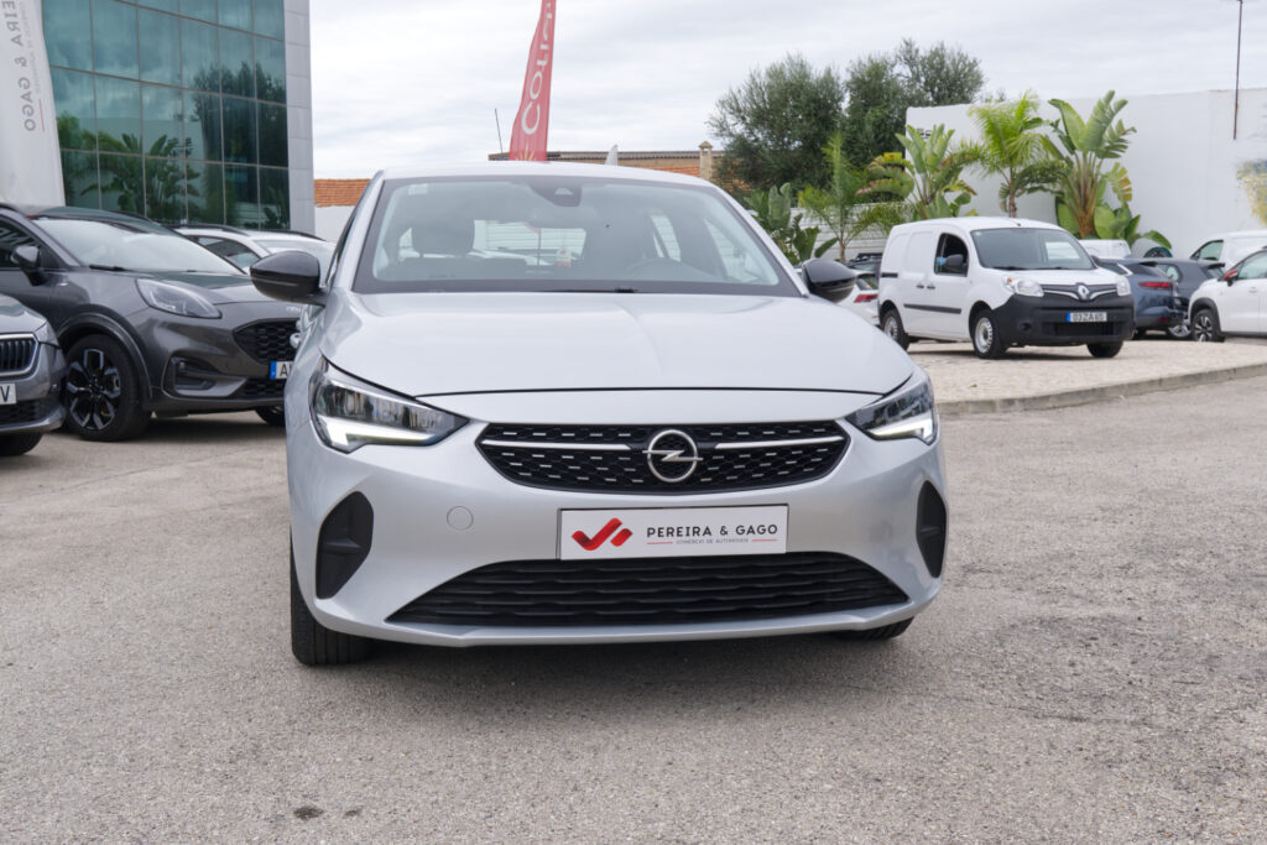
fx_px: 1443
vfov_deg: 32.6
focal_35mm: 41
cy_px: 422
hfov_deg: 47.4
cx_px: 634
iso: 160
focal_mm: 27.1
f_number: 9
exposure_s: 1/160
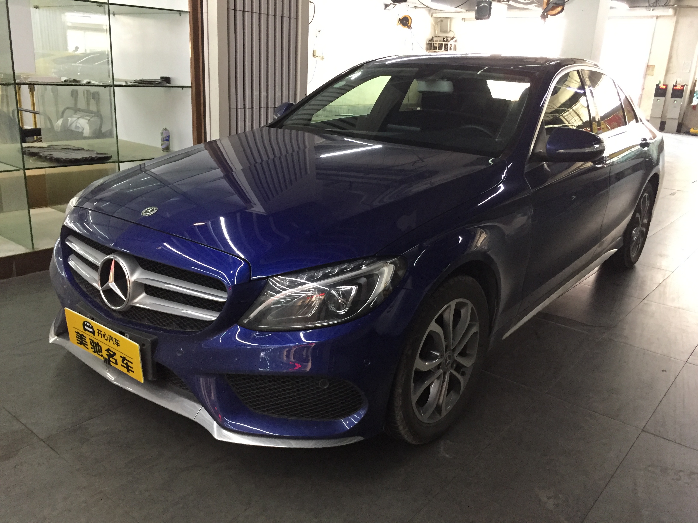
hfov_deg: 61.7
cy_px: 262
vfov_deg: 48.2
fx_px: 585
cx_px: 349
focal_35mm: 29
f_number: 2.2
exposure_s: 1/33
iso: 320
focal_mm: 4.15
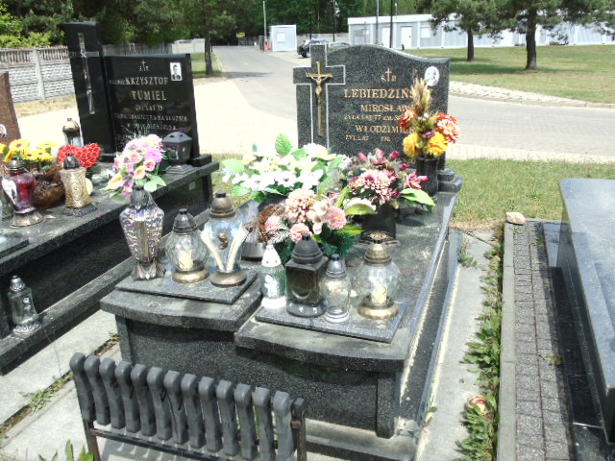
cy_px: 230
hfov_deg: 61.7
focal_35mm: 29
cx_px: 308
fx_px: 515
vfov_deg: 48.2
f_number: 3.6
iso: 80
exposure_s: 1/500
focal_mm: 5.2
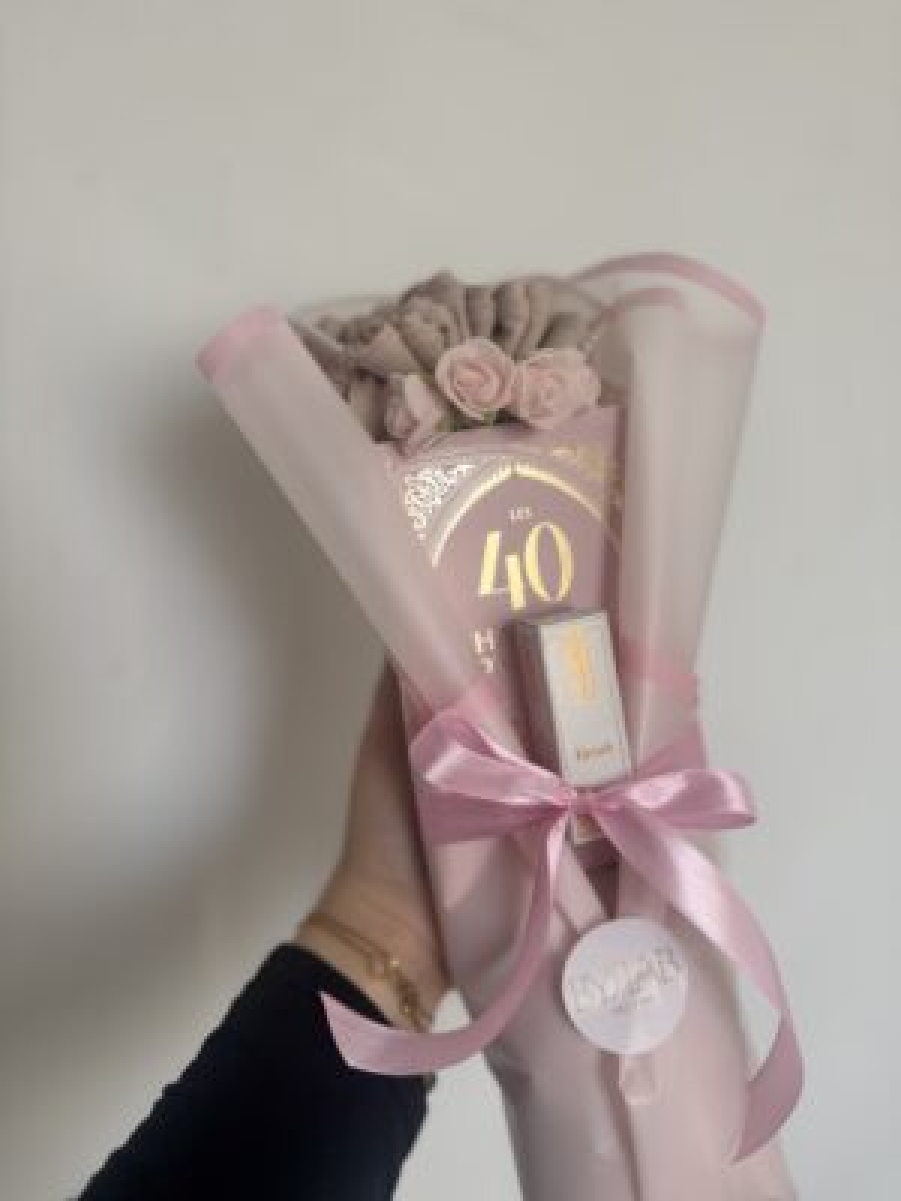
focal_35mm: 24
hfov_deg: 56.8
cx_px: 450
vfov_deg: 71.6
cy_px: 600
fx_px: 833
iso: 64
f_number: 1.78
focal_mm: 6.76
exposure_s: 1/121
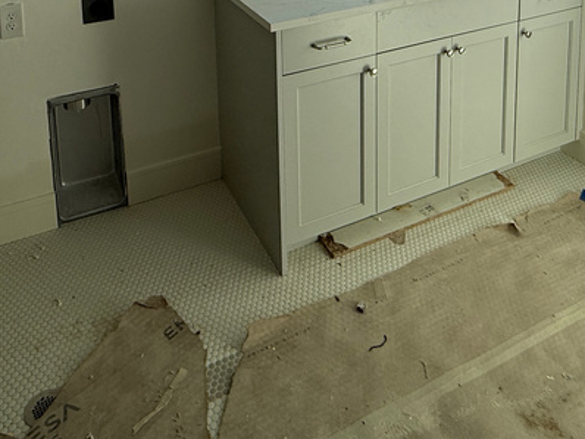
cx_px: 298
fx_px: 609
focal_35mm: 36
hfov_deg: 51.3
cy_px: -103
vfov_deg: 32.1
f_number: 2.2
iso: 50
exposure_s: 1/686
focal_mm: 2.22
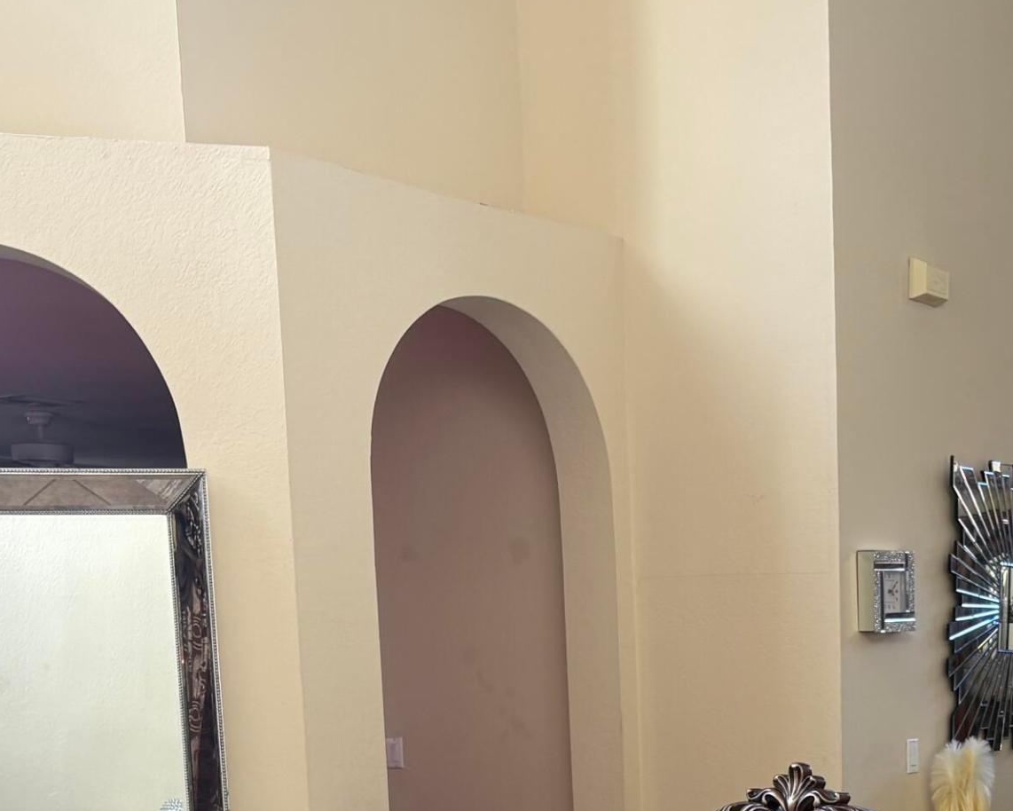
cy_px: 921
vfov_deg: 22.4
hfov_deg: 28.6
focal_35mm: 64
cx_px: 877
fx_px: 1919
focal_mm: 5.96
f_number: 1.6
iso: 100
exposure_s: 1/122
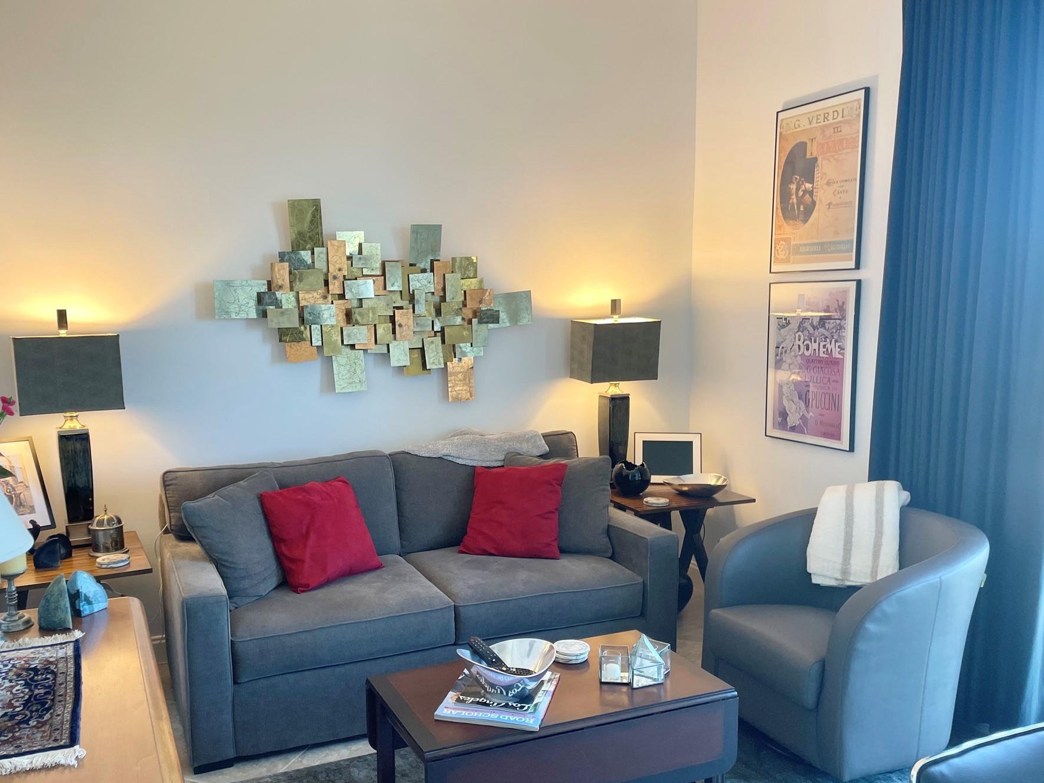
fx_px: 905
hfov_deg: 59.7
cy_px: 437
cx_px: 448
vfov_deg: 46.7
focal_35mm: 30
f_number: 1.6
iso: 125
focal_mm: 4.2
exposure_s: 1/120
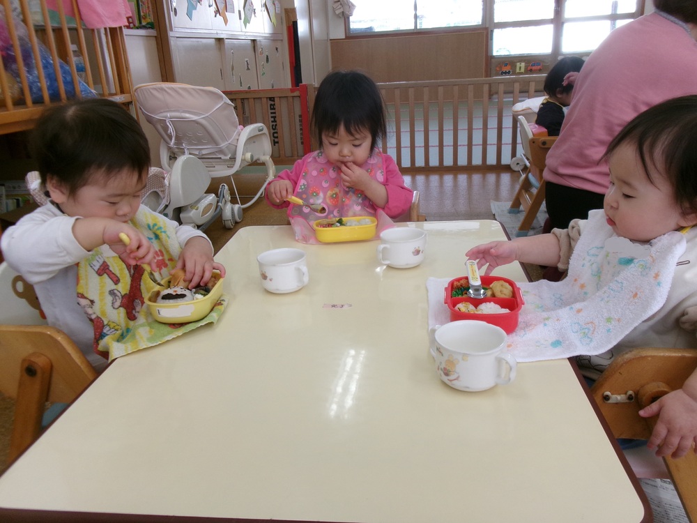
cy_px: 262
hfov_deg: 63.4
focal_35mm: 28
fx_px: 564
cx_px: 348
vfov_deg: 49.7
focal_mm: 5.1
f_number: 3.9
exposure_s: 1/125
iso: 185
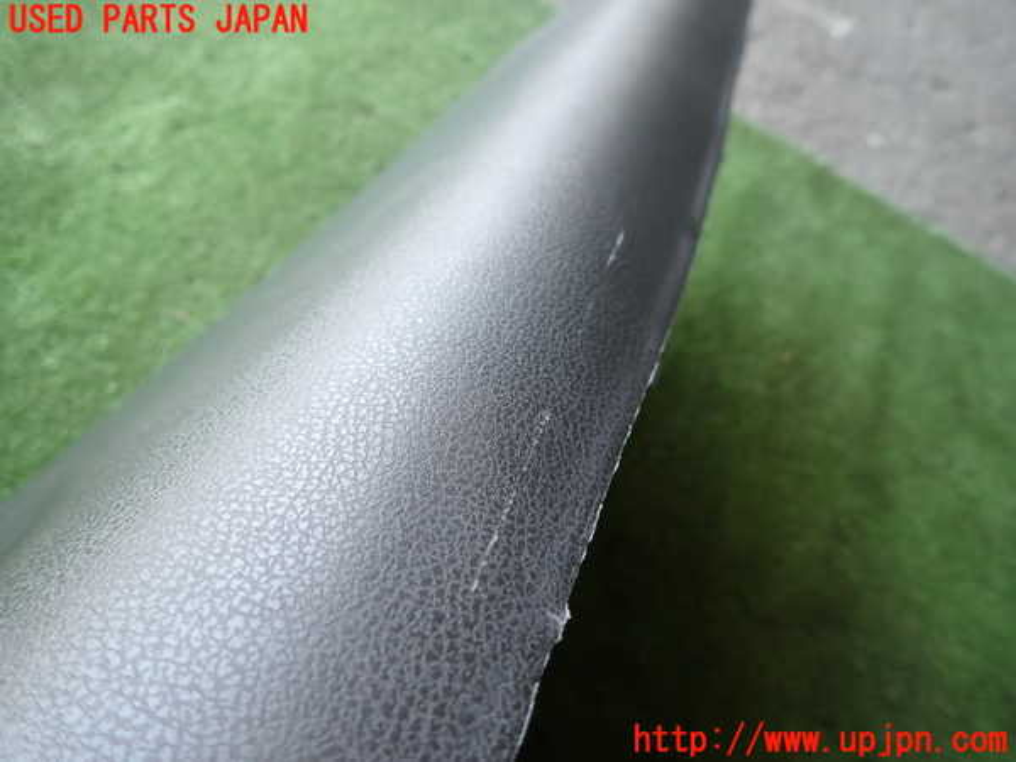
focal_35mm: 25
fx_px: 734
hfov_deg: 69.4
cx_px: 508
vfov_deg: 54.9
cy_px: 381
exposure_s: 1/80
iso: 100
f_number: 2
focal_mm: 4.5
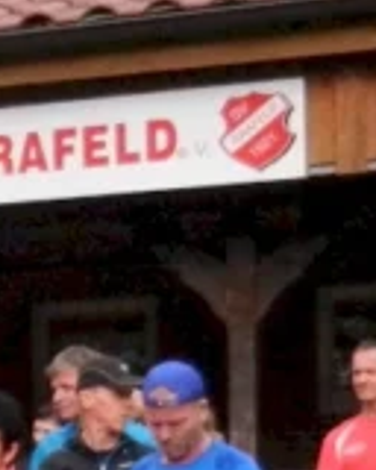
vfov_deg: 12.1
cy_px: 582
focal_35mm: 156
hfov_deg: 9.1
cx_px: -455
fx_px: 2170
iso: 800
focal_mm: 4.5
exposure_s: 1/500
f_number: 7
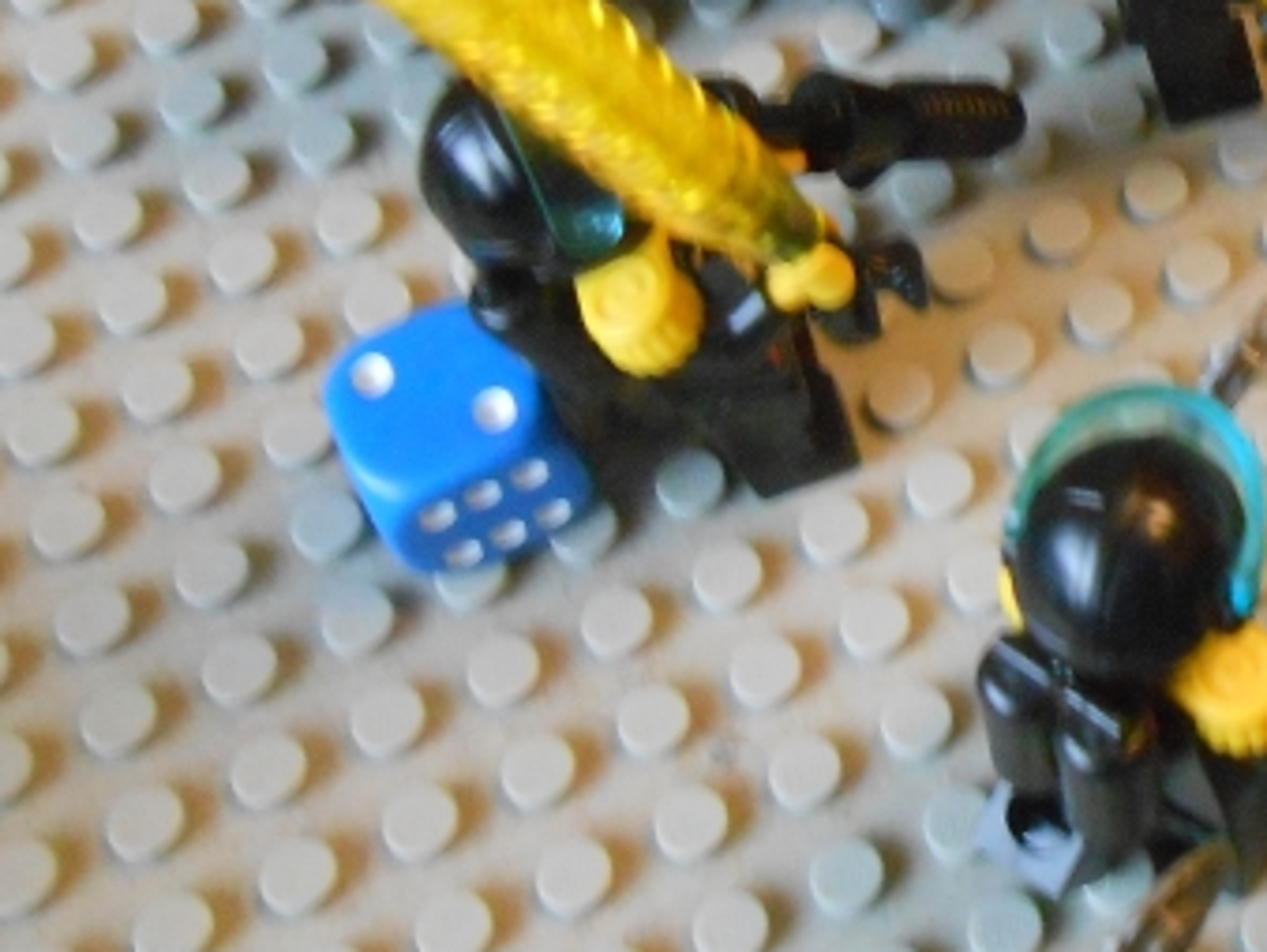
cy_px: 195
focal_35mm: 71
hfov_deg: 25.3
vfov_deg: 20.5
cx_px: 1417
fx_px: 2601
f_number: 3.8
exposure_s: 1/8
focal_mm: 5.3
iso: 800
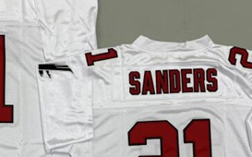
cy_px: 142
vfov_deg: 22.5
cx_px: 72
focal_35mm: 56
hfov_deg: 35.7
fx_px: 384
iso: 125
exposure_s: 1/100
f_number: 1.78
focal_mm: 6.76
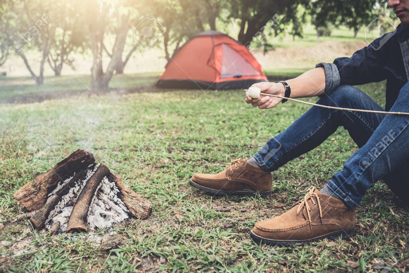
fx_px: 477
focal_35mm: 42
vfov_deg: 31.9
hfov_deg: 46.4
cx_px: 204
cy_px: 136
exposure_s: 1/180
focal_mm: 27.7
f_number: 3.2
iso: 200
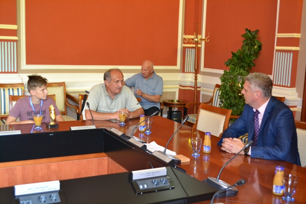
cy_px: 102
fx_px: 370
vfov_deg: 30.9
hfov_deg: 45.0
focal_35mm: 44
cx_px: 153
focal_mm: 29
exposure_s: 1/60
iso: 2800
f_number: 4.5
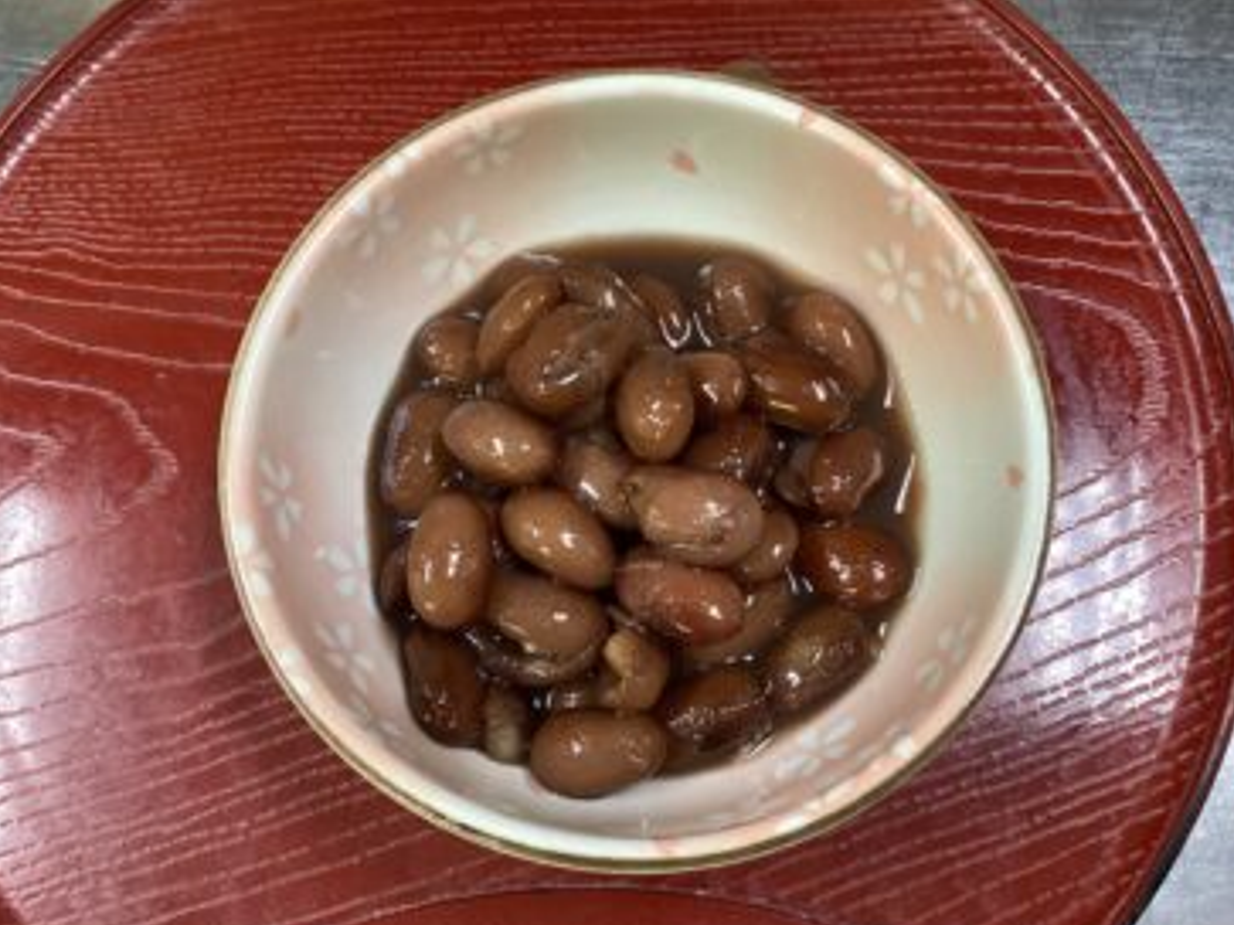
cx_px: 624
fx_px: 1140
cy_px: 474
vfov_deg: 44.1
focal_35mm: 32
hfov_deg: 56.8
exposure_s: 1/60
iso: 250
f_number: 2.4
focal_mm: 3.3
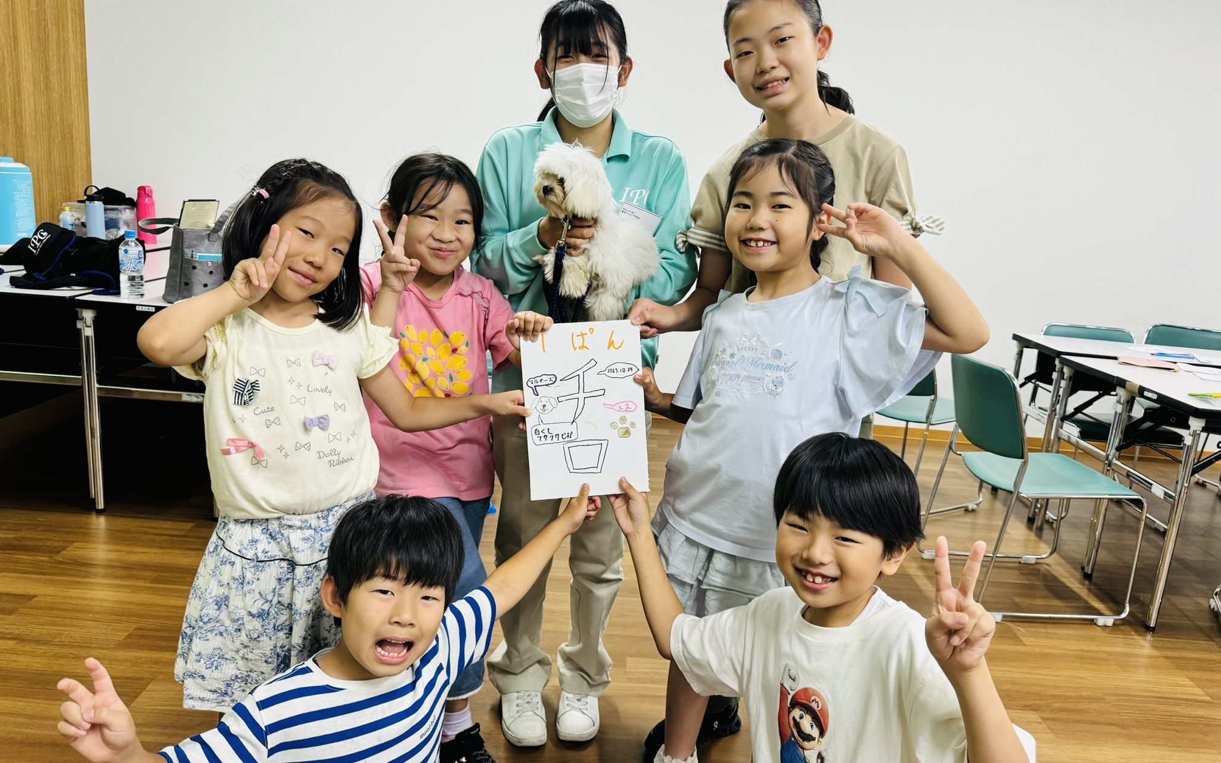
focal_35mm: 26
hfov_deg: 70.4
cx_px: 621
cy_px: 389
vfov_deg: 47.6
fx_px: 865
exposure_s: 1/120
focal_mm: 6.76
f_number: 1.78
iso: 200
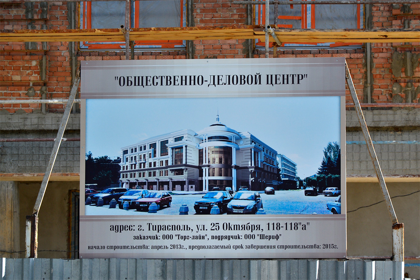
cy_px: 140
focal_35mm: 158
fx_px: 1837
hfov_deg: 13.0
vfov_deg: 8.7
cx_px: 210
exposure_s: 1/320
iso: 220
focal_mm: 105
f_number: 9
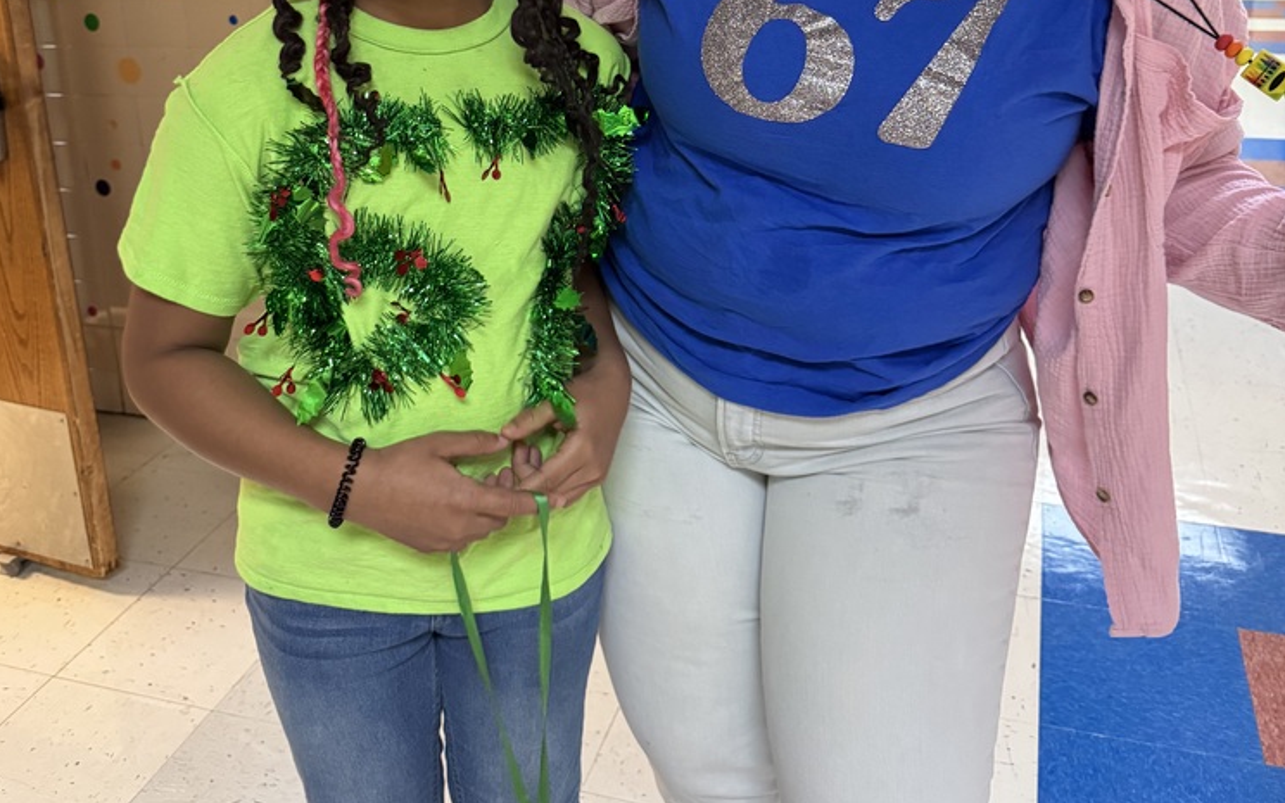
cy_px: 92
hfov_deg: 55.3
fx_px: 1226
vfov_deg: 34.4
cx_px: 627
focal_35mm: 35
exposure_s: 1/60
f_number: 1.78
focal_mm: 6.76
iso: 500
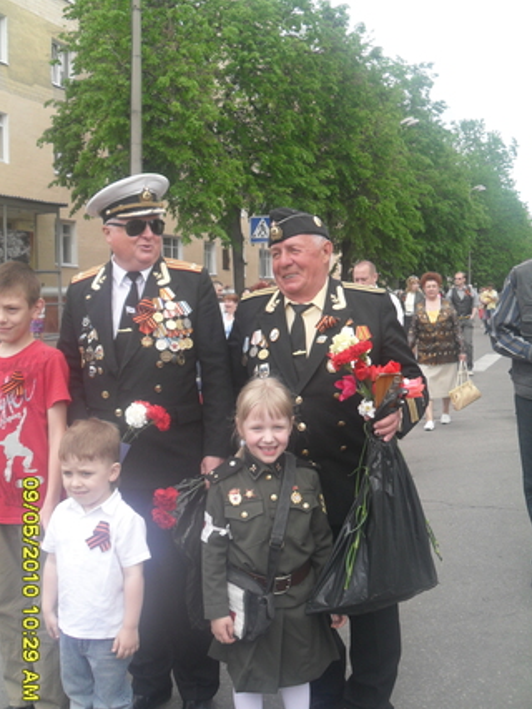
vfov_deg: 50.1
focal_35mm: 37
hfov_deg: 38.7
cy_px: 358
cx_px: 258
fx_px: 757
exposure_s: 1/350
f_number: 2.8
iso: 100
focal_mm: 6.2
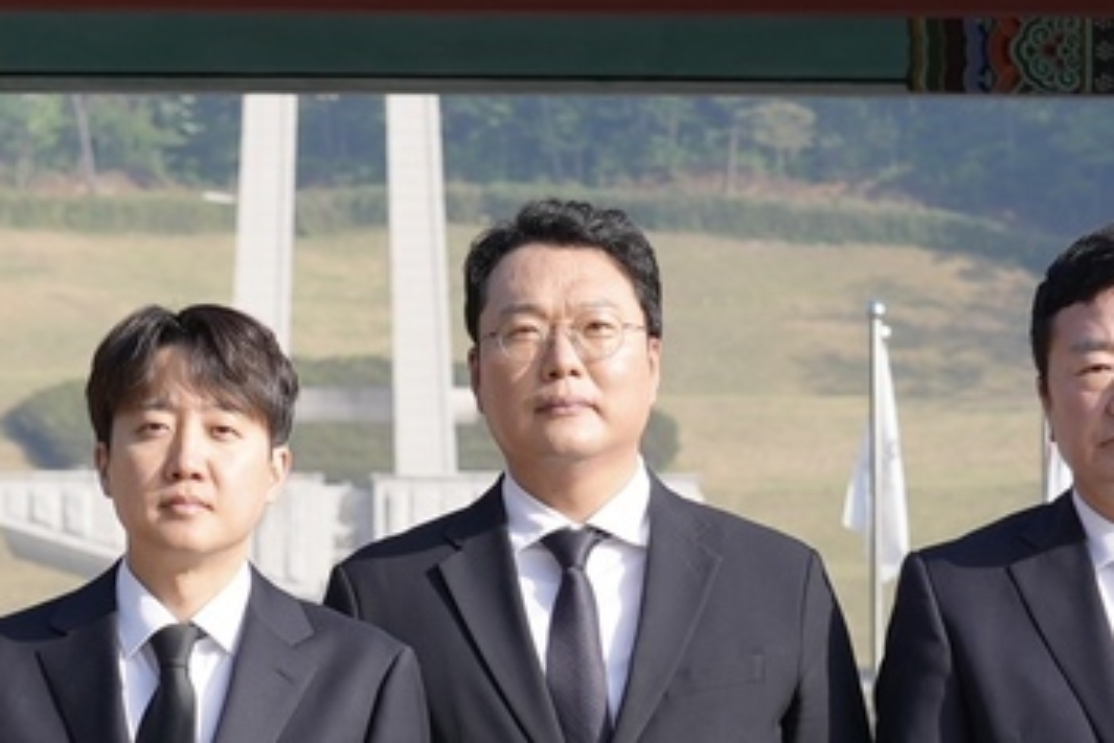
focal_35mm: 205
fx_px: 6346
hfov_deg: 10.0
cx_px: 364
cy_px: 553
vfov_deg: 6.7
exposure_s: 1/400
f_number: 4.5
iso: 80
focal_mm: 52
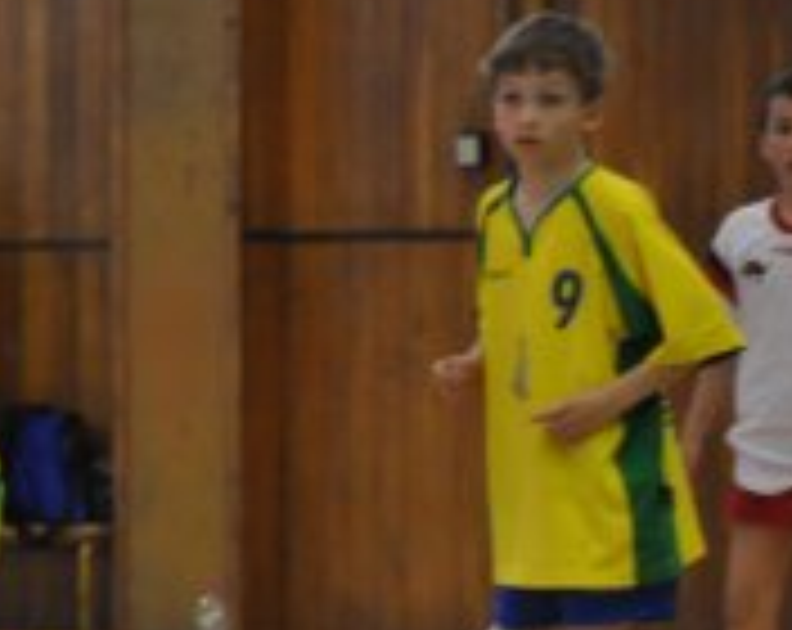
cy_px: 533
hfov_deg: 5.1
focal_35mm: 374
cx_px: -392
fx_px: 8758
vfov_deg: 4.1
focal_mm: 85
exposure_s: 1/200
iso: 1600
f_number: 4.2
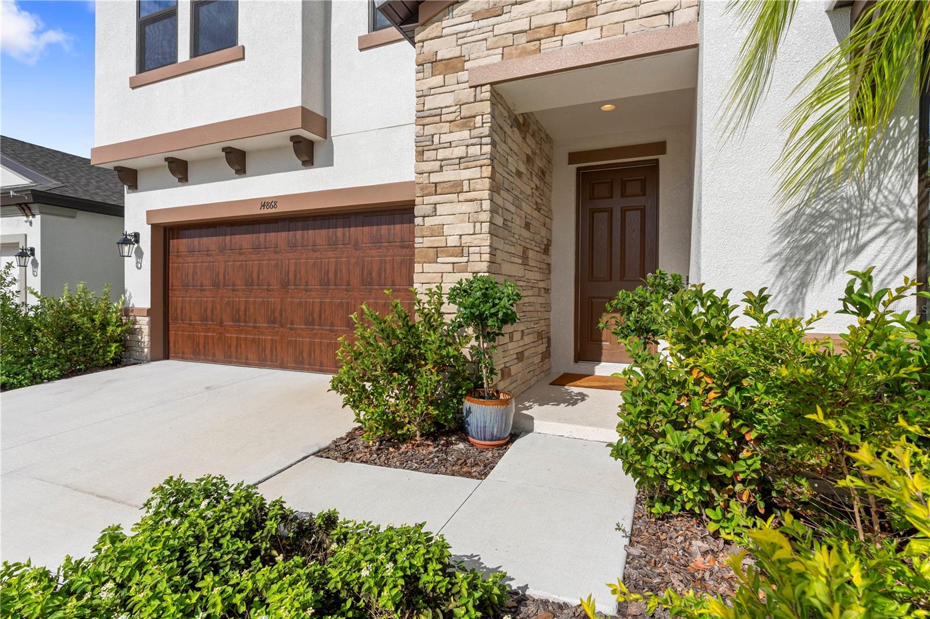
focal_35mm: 18
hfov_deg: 90.0
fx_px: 465
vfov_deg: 67.4
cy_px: 310
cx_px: 465
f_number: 8
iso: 250
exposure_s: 1/1000
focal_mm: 18
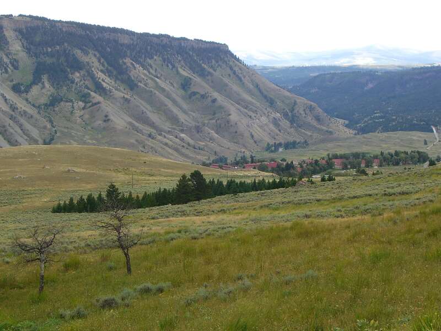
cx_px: 220
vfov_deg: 21.6
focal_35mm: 68
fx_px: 866
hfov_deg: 28.6
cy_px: 166
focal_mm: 14.2
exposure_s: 1/100
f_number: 5.6
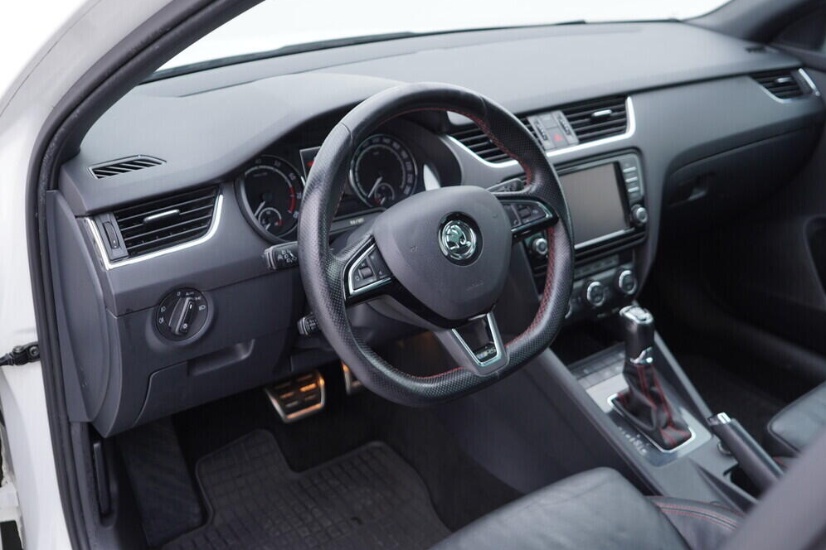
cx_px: 411
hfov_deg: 51.9
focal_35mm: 37
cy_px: 277
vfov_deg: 35.9
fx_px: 849
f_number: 2.8
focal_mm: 24
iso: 160
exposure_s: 1/40
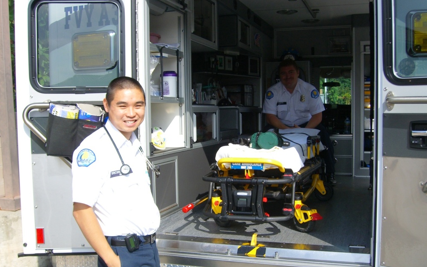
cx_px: 212
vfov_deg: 31.2
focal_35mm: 41
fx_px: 477
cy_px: 148
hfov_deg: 48.2
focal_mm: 7.9
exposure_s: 1/160
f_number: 8
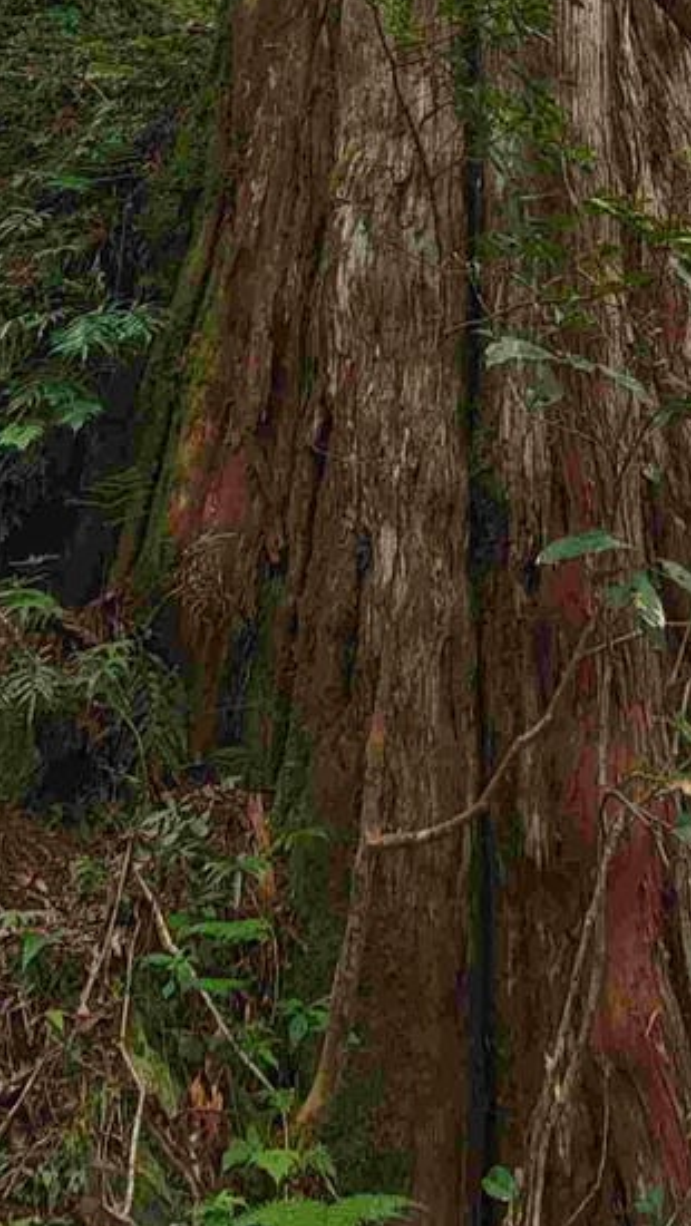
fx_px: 1236
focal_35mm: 38
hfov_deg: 30.3
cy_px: -285
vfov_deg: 37.7
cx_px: 580
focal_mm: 2.03
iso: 125
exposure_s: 1/120
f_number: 1.8
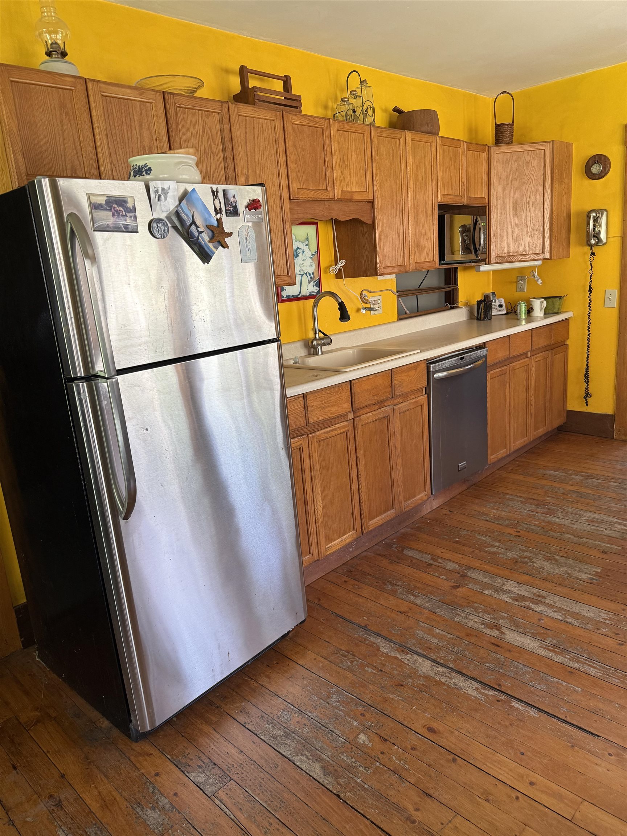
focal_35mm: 24
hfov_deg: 56.8
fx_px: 580
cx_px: 314
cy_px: 418
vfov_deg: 71.6
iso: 250
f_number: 1.78
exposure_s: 1/60
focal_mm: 6.76
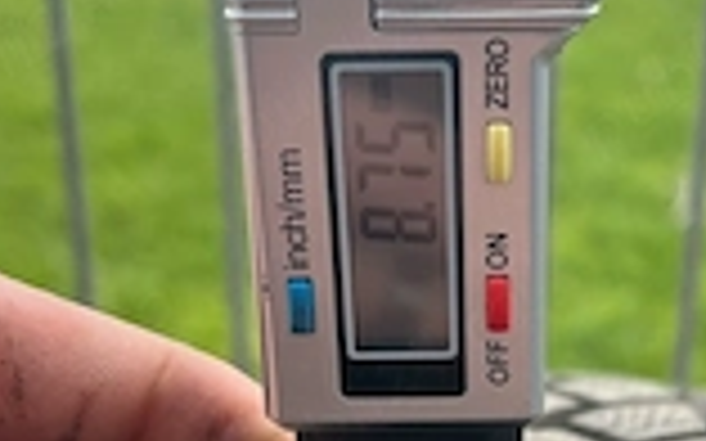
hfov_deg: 29.2
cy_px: 450
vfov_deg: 18.1
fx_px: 1346
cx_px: 468
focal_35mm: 70
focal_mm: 5.1
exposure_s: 1/696
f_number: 1.6
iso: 50
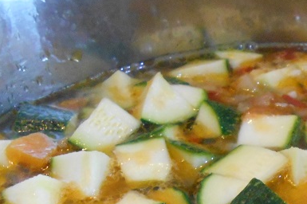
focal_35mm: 72
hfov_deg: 26.5
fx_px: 613
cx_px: 313
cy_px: 259
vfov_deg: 17.8
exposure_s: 1/40
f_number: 3.2
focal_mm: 4.6
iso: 800
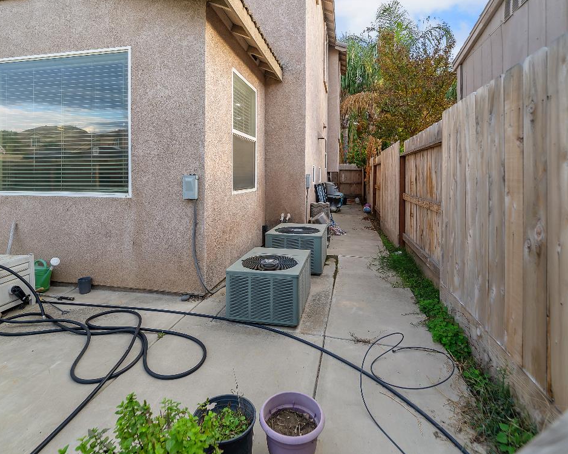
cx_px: 273
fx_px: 303
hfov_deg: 86.3
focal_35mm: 18
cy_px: 193
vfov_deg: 73.4
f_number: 4
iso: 200
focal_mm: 12
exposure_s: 1/160
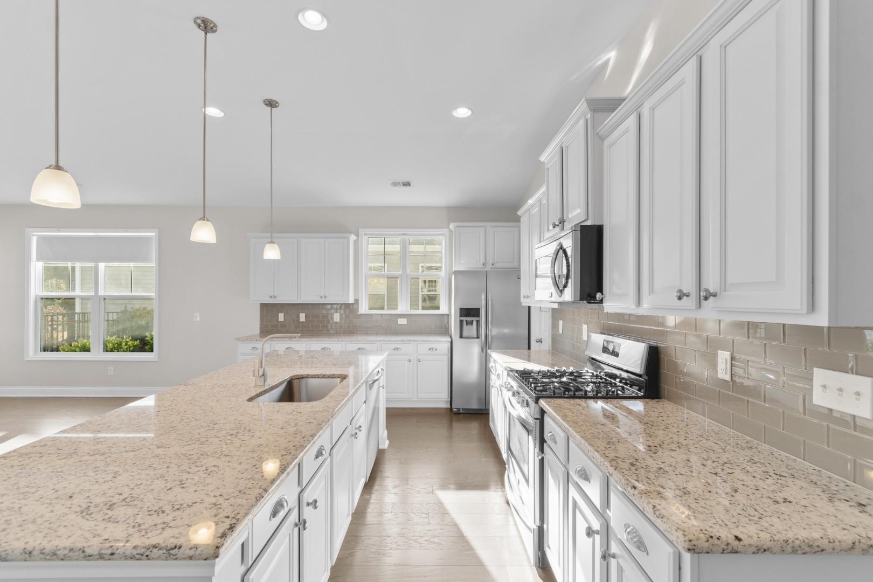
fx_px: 364
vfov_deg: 77.3
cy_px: 291
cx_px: 436
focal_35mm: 15
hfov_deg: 100.4
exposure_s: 1/3
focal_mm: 10
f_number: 4.5
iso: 100
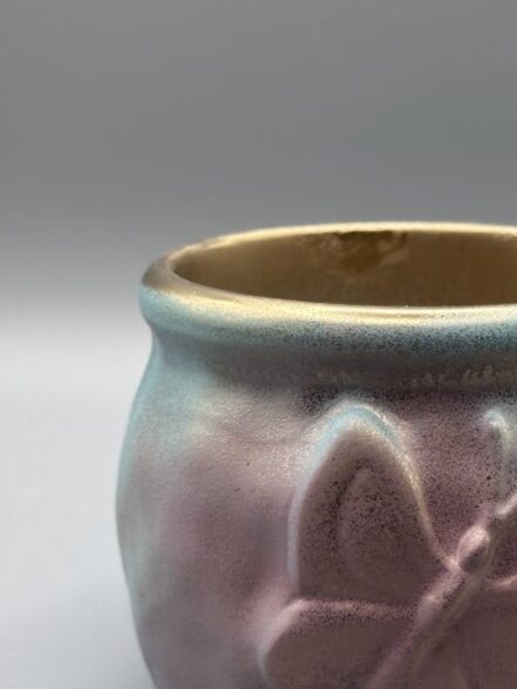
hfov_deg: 17.4
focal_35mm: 84
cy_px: 412
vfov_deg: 23.2
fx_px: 1672
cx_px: 432
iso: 64
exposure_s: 1/171
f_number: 1.78
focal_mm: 6.86
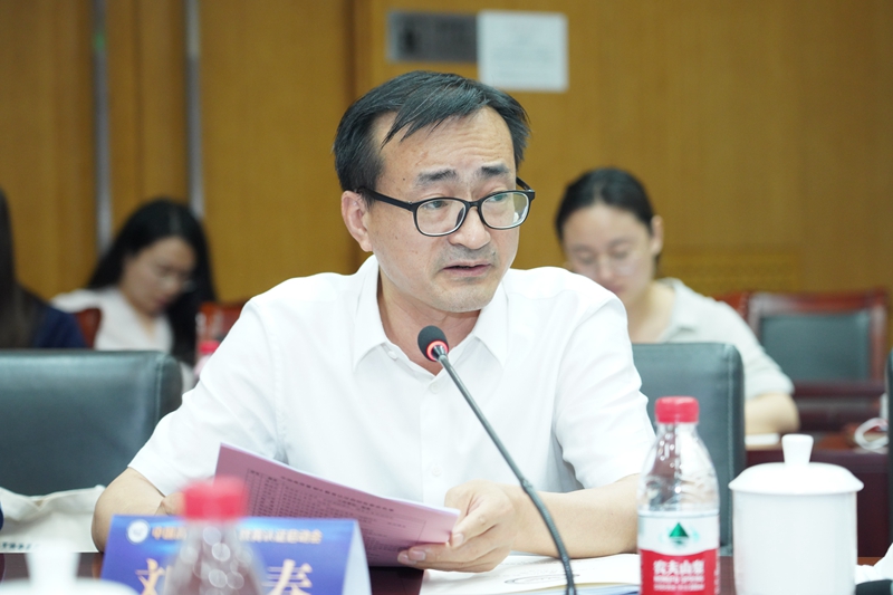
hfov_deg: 23.9
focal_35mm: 85
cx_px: 446
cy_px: 298
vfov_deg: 16.1
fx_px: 2108
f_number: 4
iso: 2000
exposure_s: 1/80
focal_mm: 85
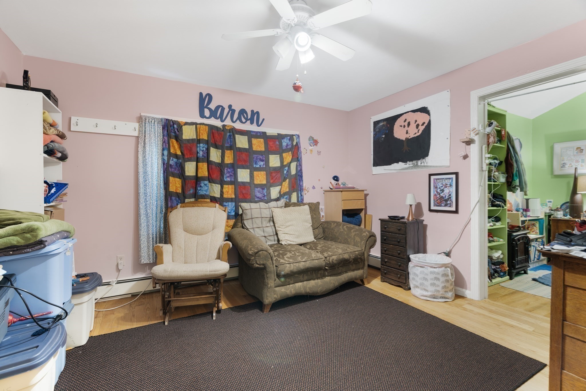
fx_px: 260
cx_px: 293
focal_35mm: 16
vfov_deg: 73.7
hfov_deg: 96.7
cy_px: 196
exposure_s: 20
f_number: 8
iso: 200
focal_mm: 16
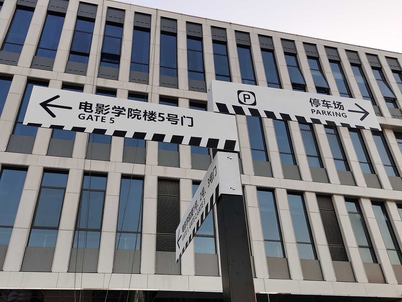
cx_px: 201
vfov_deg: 44.2
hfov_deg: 56.8
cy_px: 151
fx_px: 372
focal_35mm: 32
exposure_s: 1/366
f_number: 1.8
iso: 50
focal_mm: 5.58
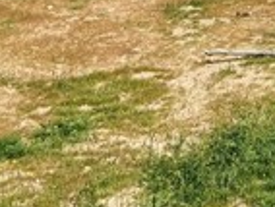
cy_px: -132
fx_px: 859
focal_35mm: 108
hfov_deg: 16.8
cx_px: 387
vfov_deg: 12.8
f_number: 1.78
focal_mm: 6.76
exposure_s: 1/7353
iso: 80
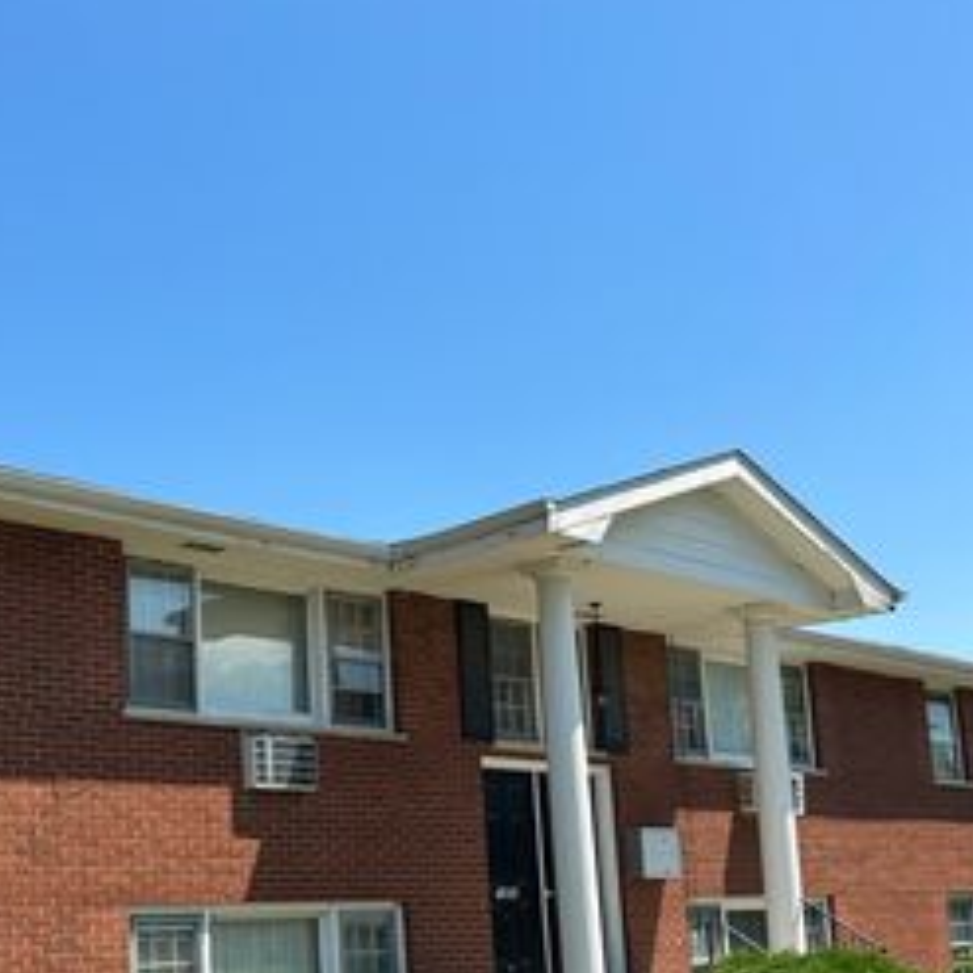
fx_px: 1367
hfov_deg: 37.2
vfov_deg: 38.3
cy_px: 711
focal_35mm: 43
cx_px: 138
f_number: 1.78
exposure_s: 1/3058
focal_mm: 6.86
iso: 80
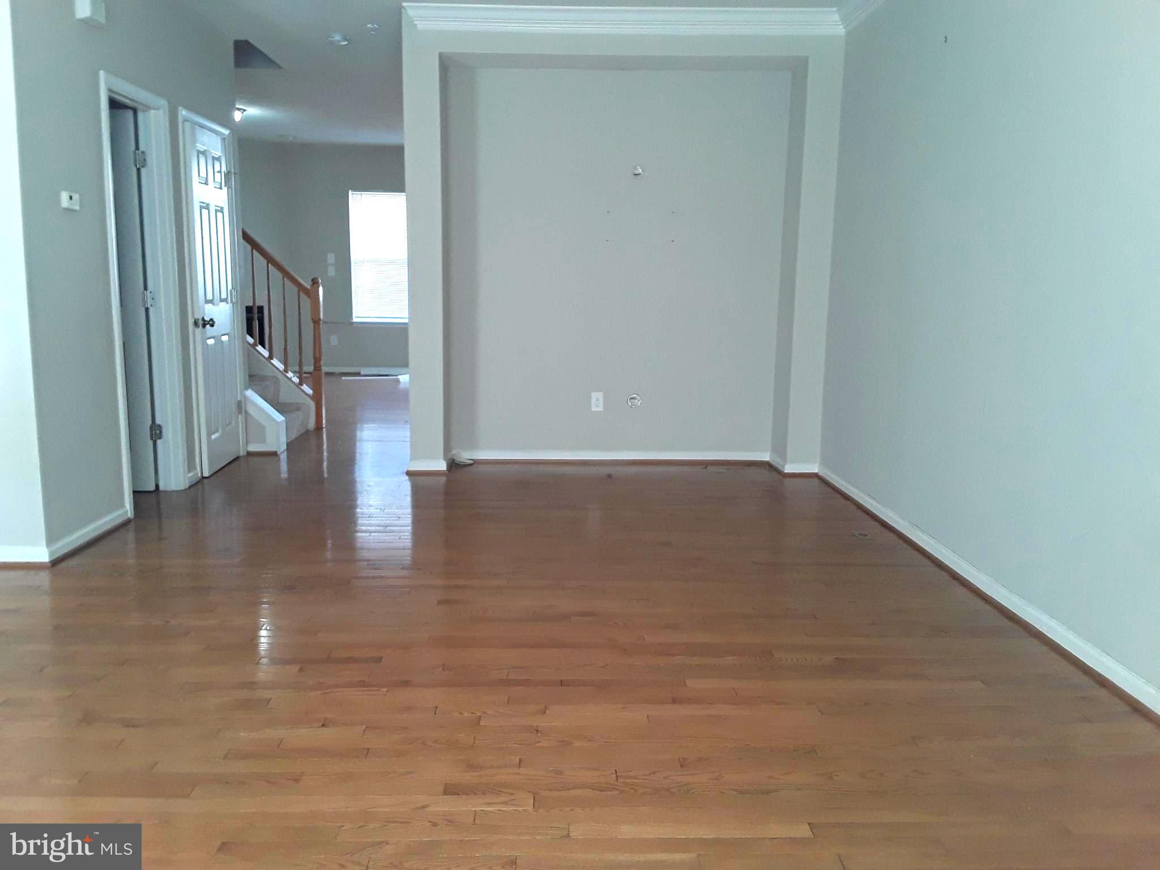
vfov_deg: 51.4
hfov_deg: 65.3
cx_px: 580
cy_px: 435
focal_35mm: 27
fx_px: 905
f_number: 1.9
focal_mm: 2.91
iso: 50
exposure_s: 1/30
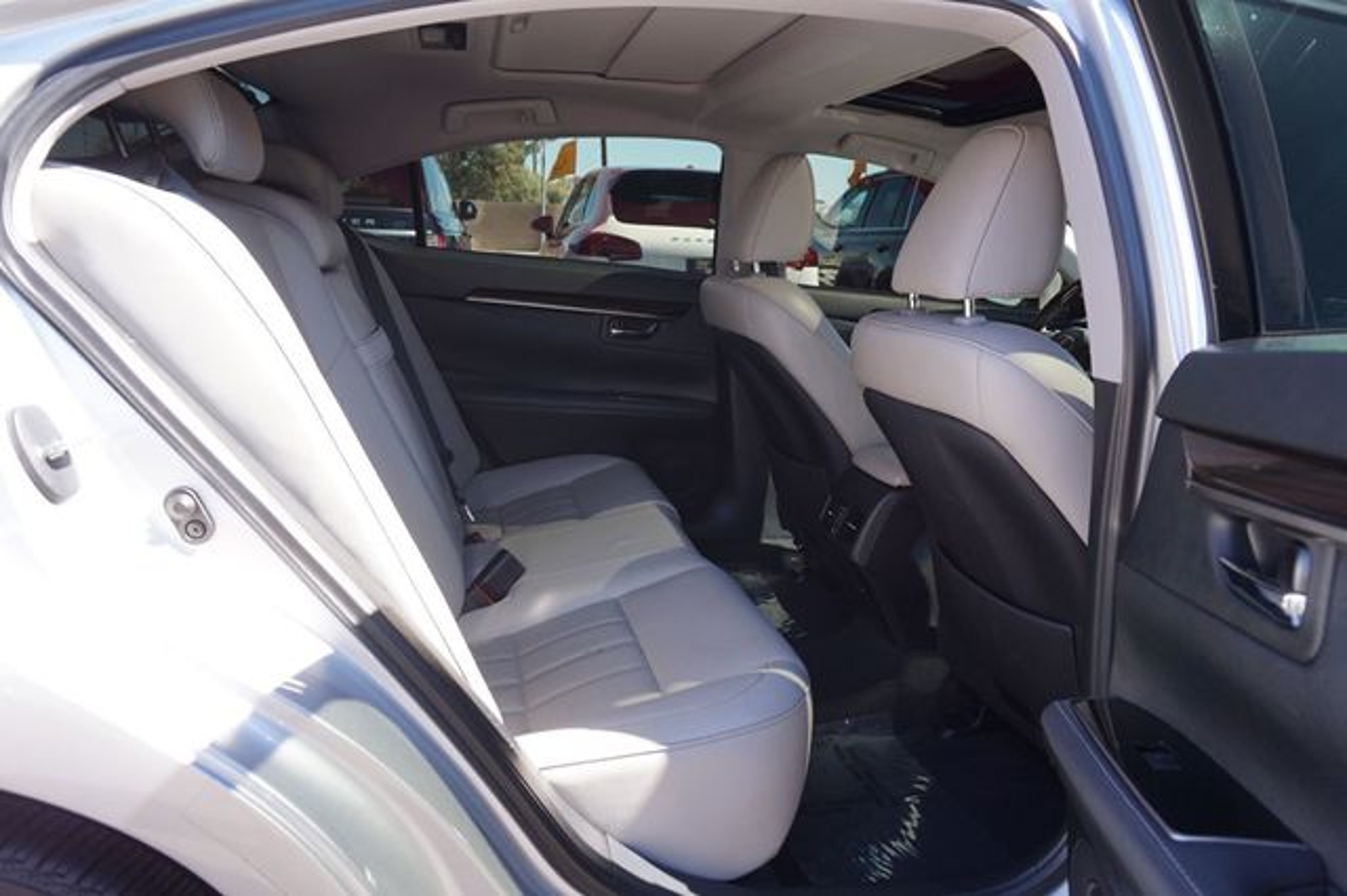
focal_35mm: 24
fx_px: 897
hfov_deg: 73.8
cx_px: 674
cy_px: 448
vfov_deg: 53.1
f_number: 5
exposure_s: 1/80
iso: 100
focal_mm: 16
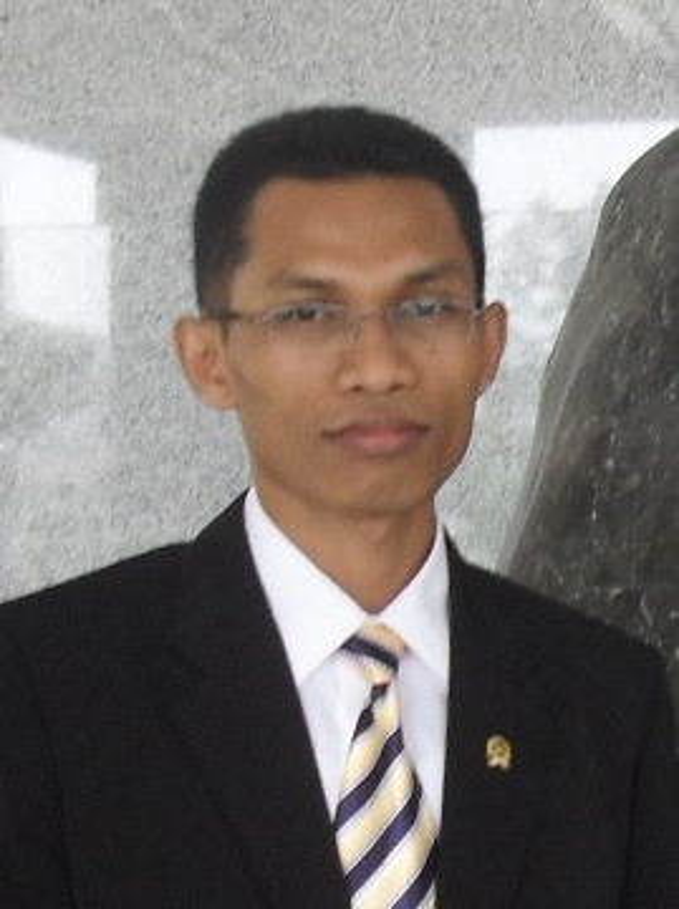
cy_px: 454
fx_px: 918
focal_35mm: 35
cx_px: 340
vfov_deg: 52.7
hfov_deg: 40.6
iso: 100
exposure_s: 1/45
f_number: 3.2
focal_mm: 6.3
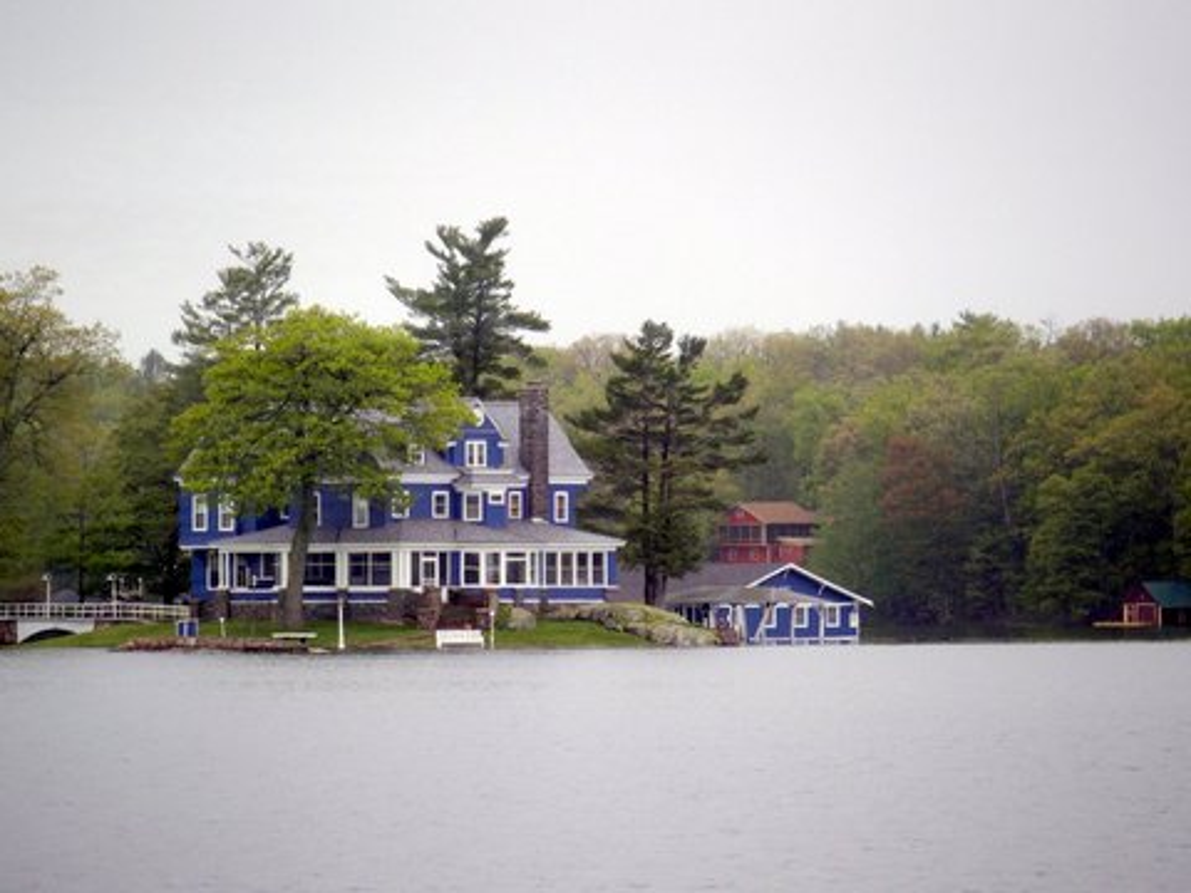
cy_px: 446
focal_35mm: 300
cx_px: 596
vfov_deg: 5.0
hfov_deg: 6.6
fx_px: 10322
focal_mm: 64.3
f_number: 2.8
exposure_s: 1/400
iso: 100
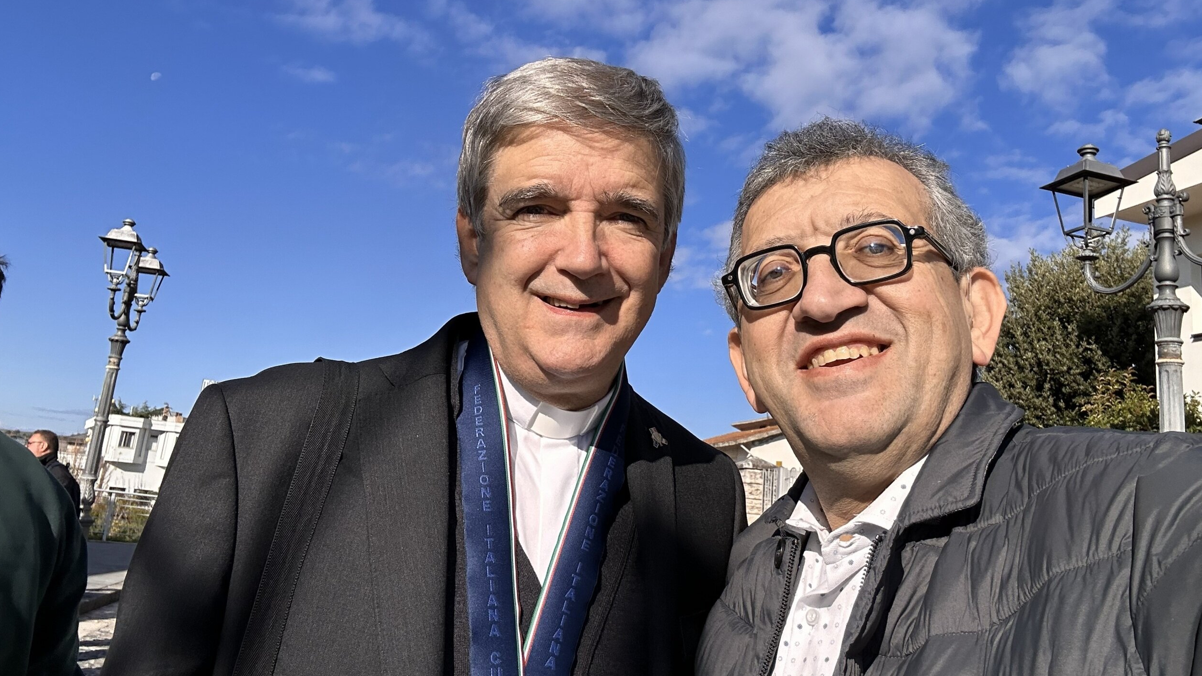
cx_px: 614
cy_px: 257
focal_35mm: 29
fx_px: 924
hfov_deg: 66.1
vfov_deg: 39.9
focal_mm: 2.69
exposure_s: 1/1996
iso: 25
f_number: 1.9
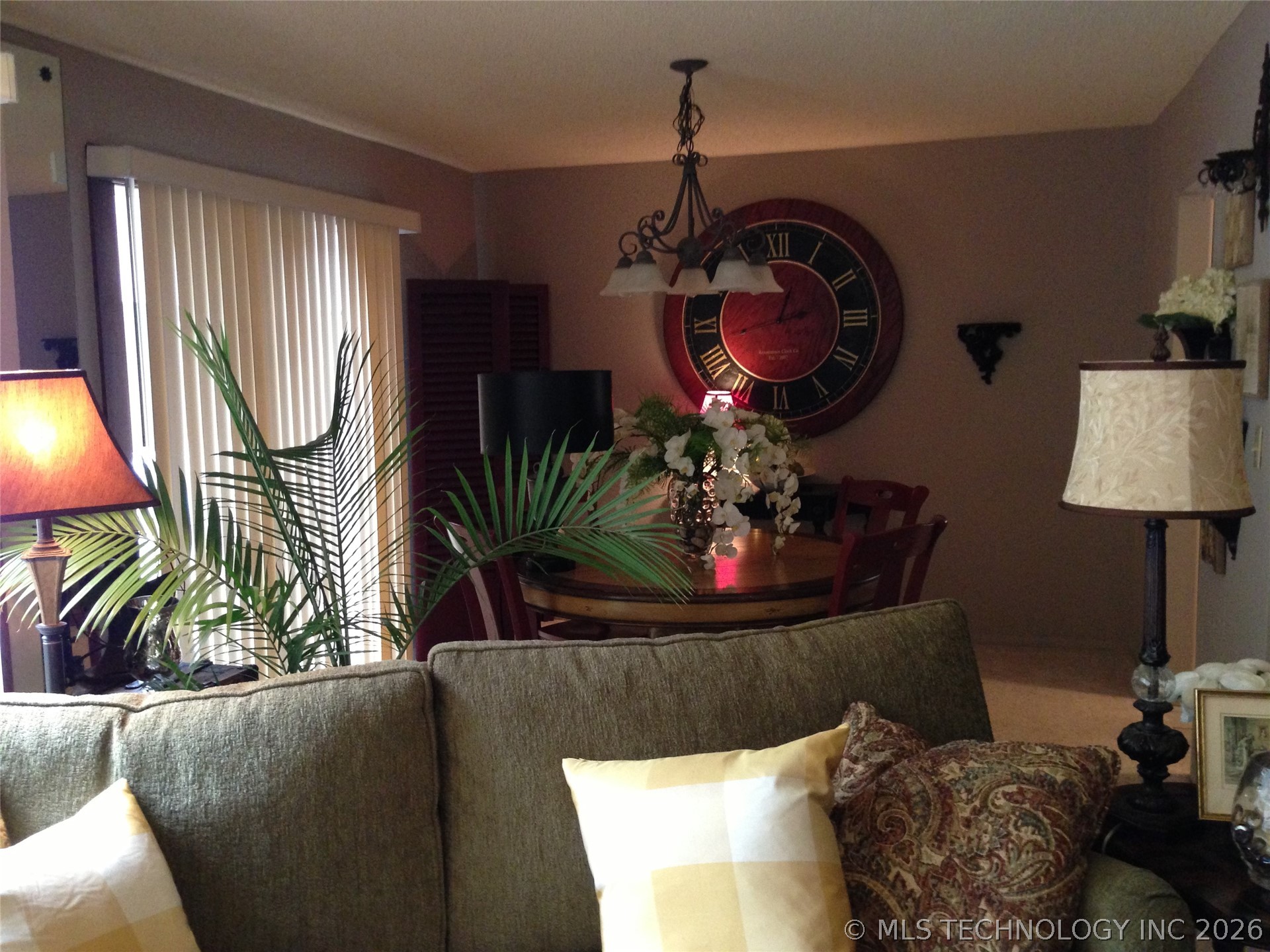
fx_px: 1211
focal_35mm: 33
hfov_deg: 55.4
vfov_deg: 42.9
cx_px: 635
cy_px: 476
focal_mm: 4.13
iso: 320
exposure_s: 1/20
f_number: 2.4
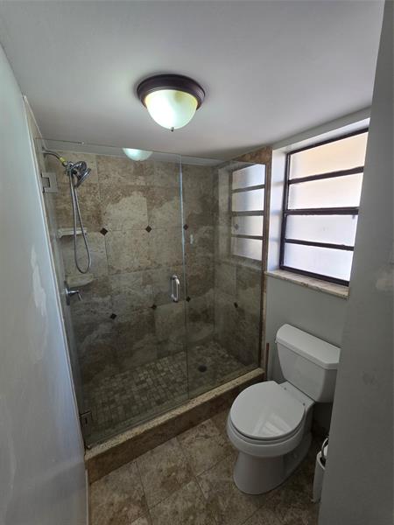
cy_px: 262
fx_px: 197
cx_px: 197
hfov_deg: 89.9
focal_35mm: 13
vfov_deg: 106.2
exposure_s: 1/60
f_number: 2.2
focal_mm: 2.2
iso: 100
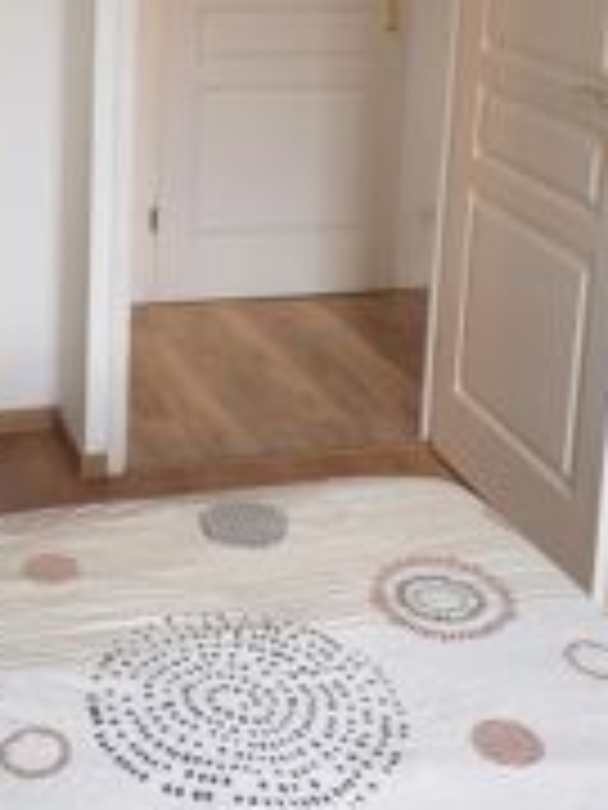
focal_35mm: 64
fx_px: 1499
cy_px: 164
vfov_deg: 29.6
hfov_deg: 22.9
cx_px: 221
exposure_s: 1/50
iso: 160
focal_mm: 3.95
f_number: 1.8
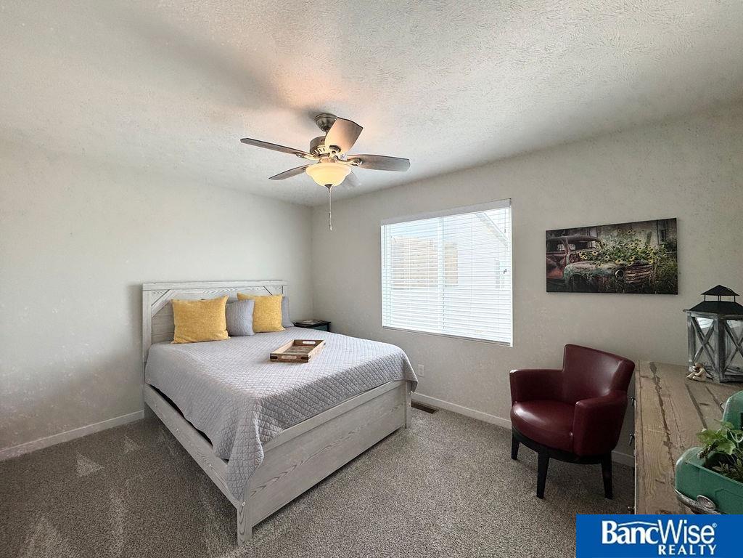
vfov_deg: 85.7
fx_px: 300
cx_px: 372
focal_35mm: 14
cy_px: 279
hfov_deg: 102.1
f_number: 2.2
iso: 40
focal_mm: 2.22
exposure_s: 1/228
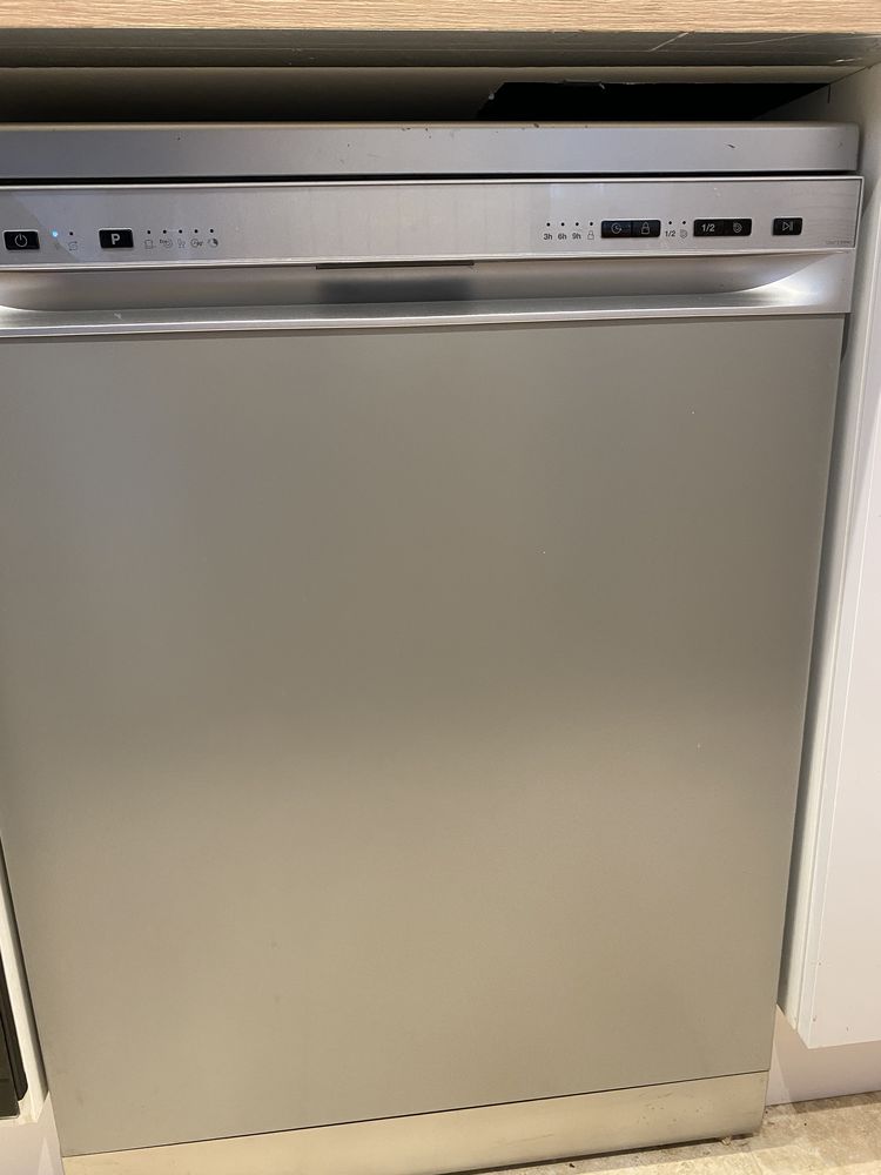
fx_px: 882
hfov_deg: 53.1
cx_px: 440
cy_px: 588
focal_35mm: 26
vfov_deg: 67.3
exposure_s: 1/50
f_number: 1.8
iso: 250
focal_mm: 4.25
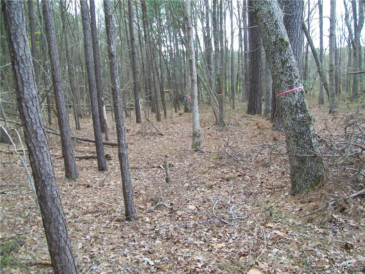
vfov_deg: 41.8
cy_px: 137
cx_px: 182
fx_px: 359
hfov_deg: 54.0
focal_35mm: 34
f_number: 2.7
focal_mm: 6.1
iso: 64
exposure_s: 1/80
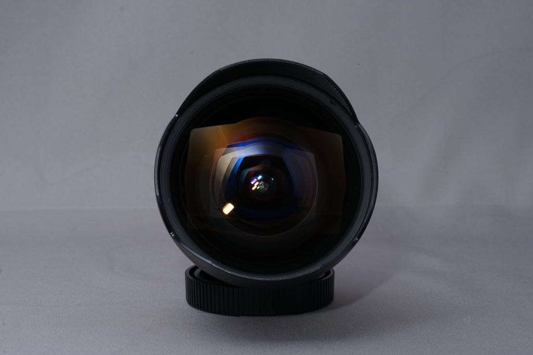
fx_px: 1481
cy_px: 178
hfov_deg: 20.4
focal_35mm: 100
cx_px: 266
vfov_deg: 13.7
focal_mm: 100
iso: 250
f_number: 16
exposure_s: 1/125
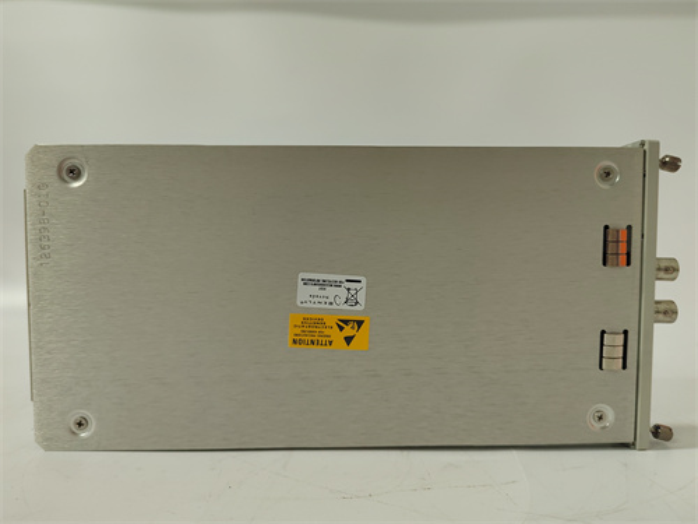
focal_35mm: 23
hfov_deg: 73.9
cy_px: 262
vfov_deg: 58.9
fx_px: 464
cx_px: 349
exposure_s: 1/120
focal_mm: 5.52
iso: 2575
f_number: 1.9
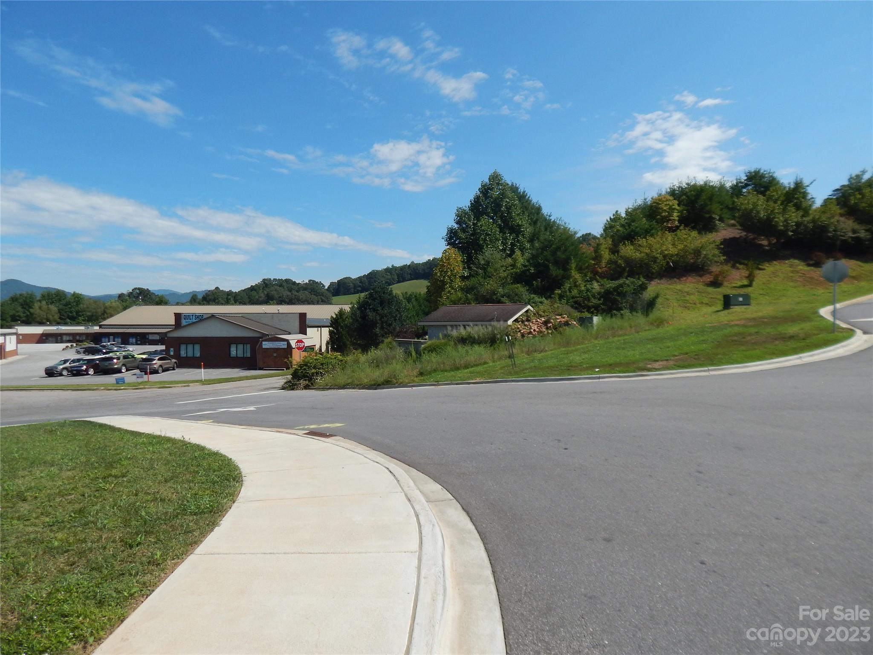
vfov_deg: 58.9
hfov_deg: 73.9
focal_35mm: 23
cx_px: 436
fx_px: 580
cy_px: 328
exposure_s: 1/800
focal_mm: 4
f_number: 6
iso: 125
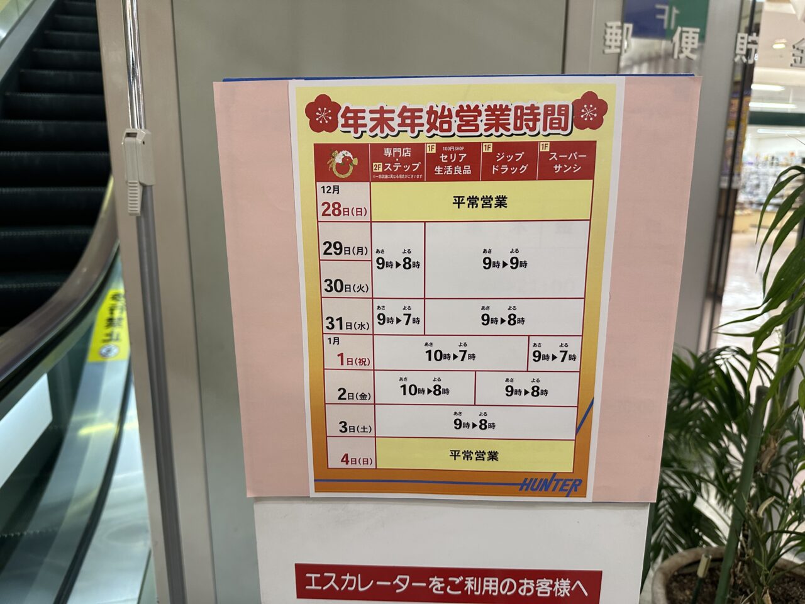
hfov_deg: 71.6
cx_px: 402
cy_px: 302
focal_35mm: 24
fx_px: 558
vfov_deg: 56.8
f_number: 1.78
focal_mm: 6.86
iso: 200
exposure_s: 1/120
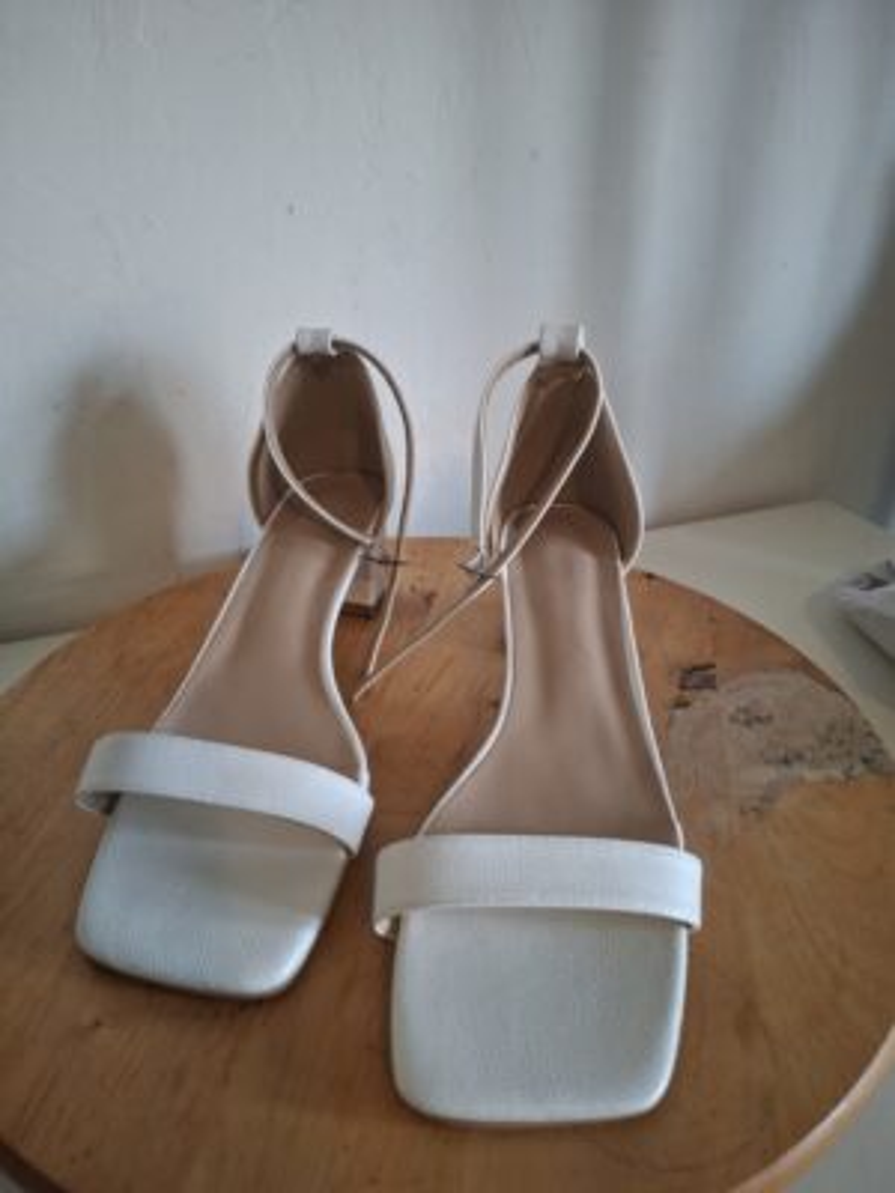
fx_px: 793
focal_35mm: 23
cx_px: 448
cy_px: 596
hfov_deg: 58.9
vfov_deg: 73.9
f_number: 1.8
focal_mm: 5.54
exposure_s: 1/50
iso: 320
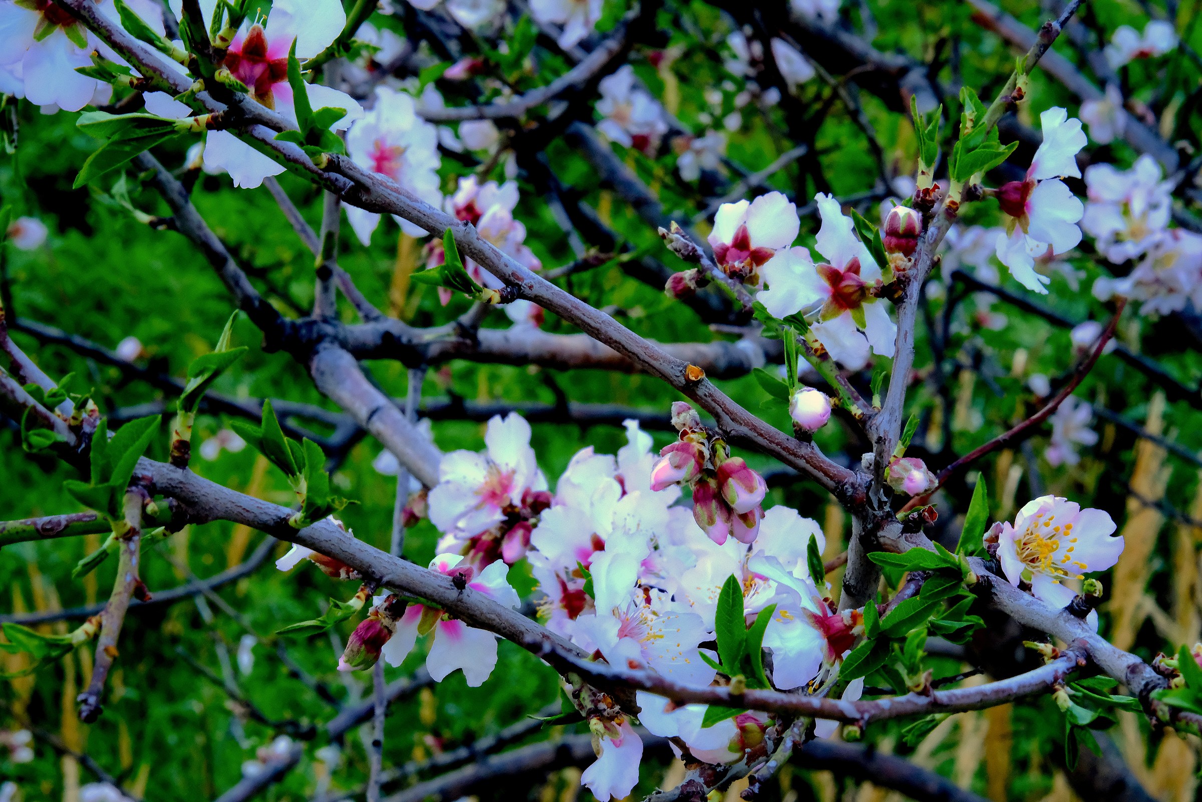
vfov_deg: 16.5
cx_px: 601
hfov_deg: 24.5
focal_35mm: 83
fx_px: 2771
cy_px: 401
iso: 4000
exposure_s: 1/105
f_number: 18
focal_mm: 55
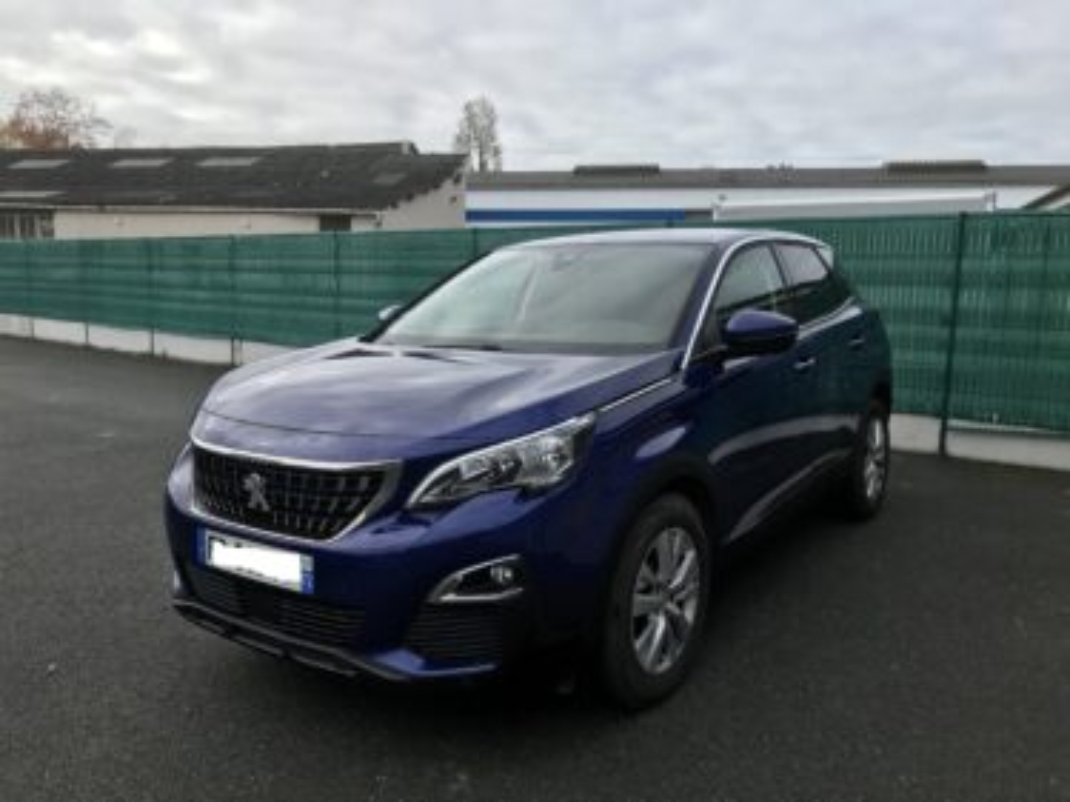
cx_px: 535
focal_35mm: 28
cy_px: 401
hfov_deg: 63.5
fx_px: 865
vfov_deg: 49.7
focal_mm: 3.99
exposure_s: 1/997
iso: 20
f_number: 1.8
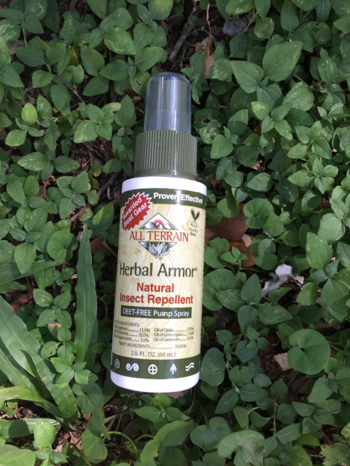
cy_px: 233
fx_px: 391
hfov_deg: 48.2
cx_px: 175
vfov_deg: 61.7
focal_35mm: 29
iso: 32
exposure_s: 1/142
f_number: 2.2
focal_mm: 4.15
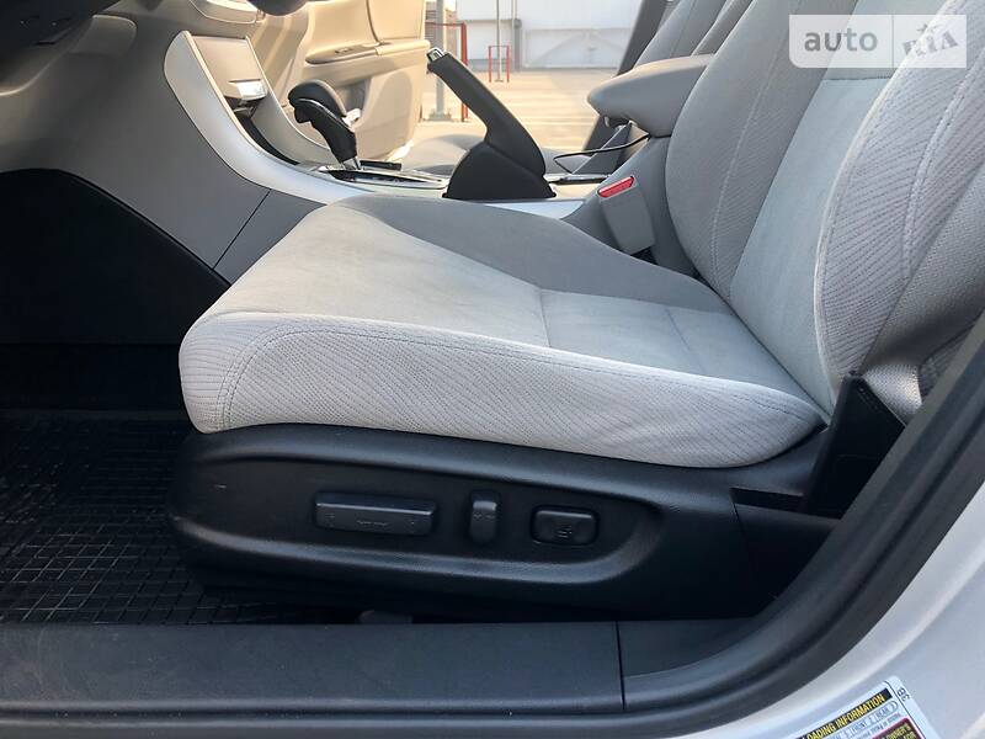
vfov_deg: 49.7
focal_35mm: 28
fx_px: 797
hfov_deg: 63.4
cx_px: 492
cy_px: 370
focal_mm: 4
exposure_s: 1/120
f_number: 1.8
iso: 32
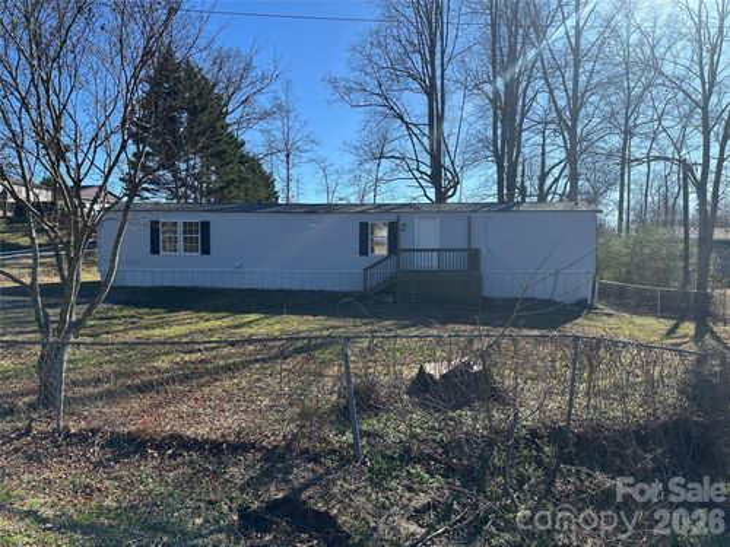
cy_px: 274
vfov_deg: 56.8
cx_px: 365
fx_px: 506
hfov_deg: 71.6
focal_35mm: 24
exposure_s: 1/3058
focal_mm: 6.86
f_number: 1.78
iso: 80
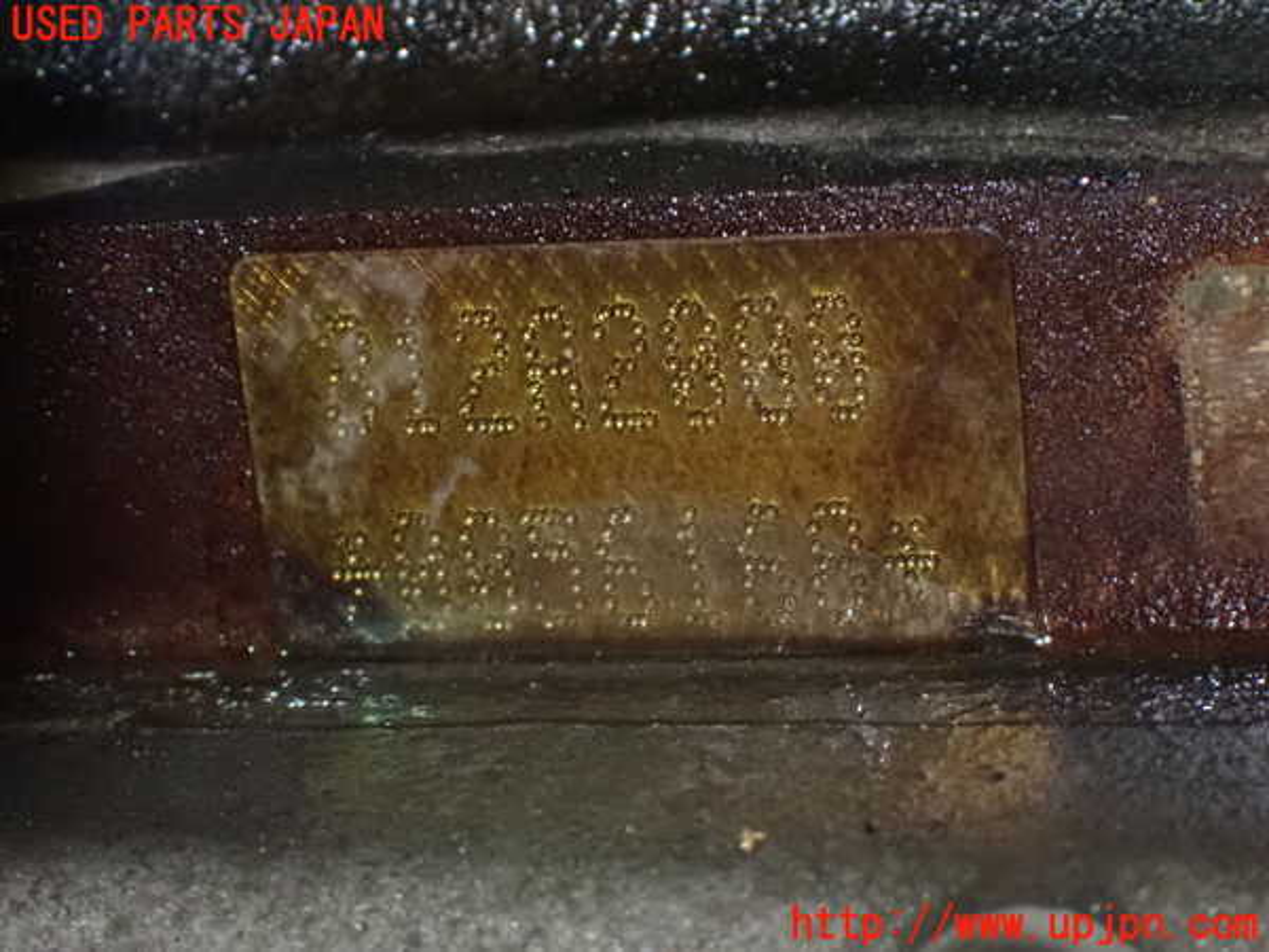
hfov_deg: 20.9
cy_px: 476
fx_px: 3446
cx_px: 634
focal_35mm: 94
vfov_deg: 15.7
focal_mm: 16.79
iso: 1600
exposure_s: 1/30
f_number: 4.7
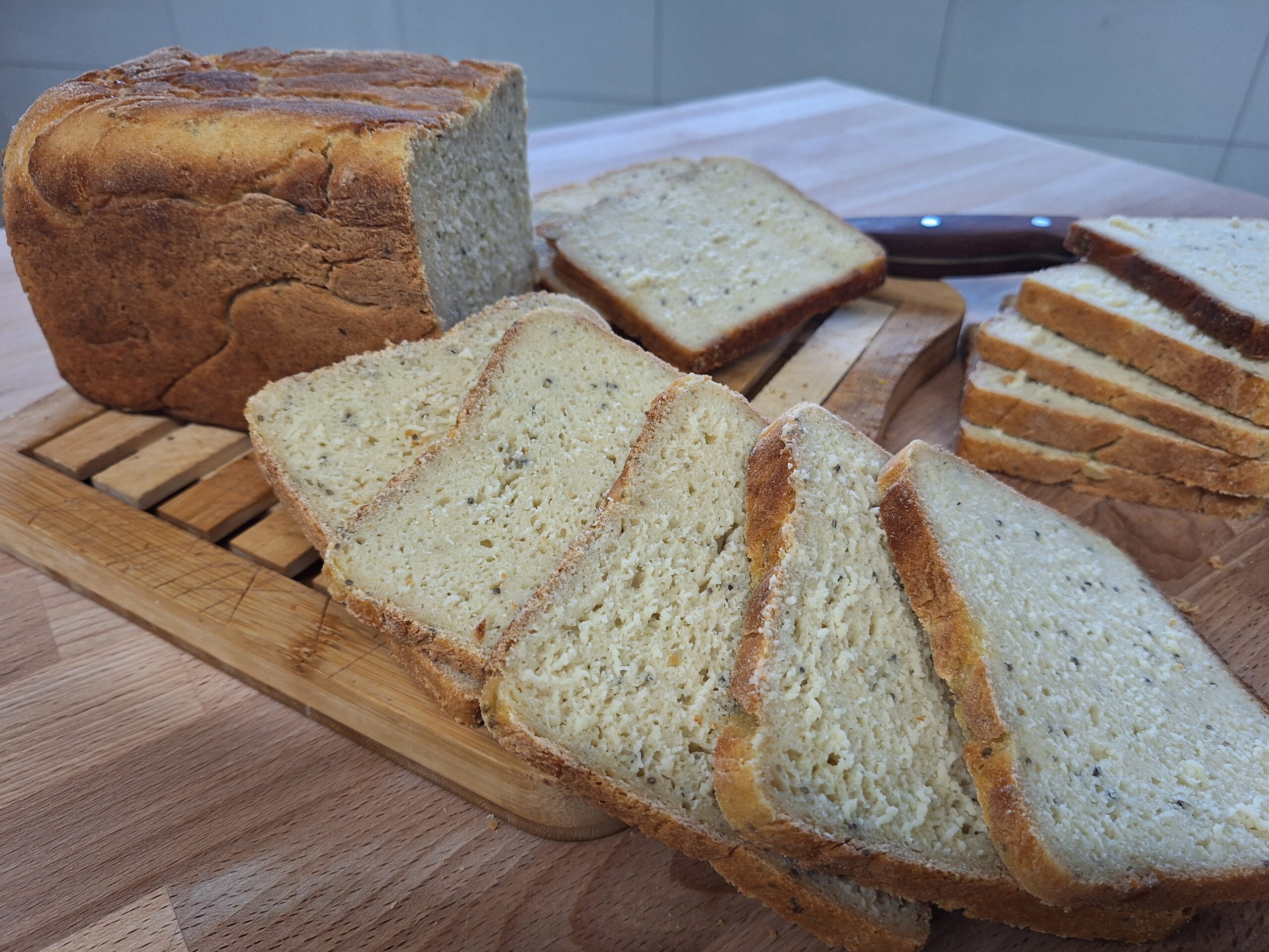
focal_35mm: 23
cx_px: 634
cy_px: 476
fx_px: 843
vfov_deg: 58.9
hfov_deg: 73.9
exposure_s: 1/50
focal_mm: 5.54
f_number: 1.8
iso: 80
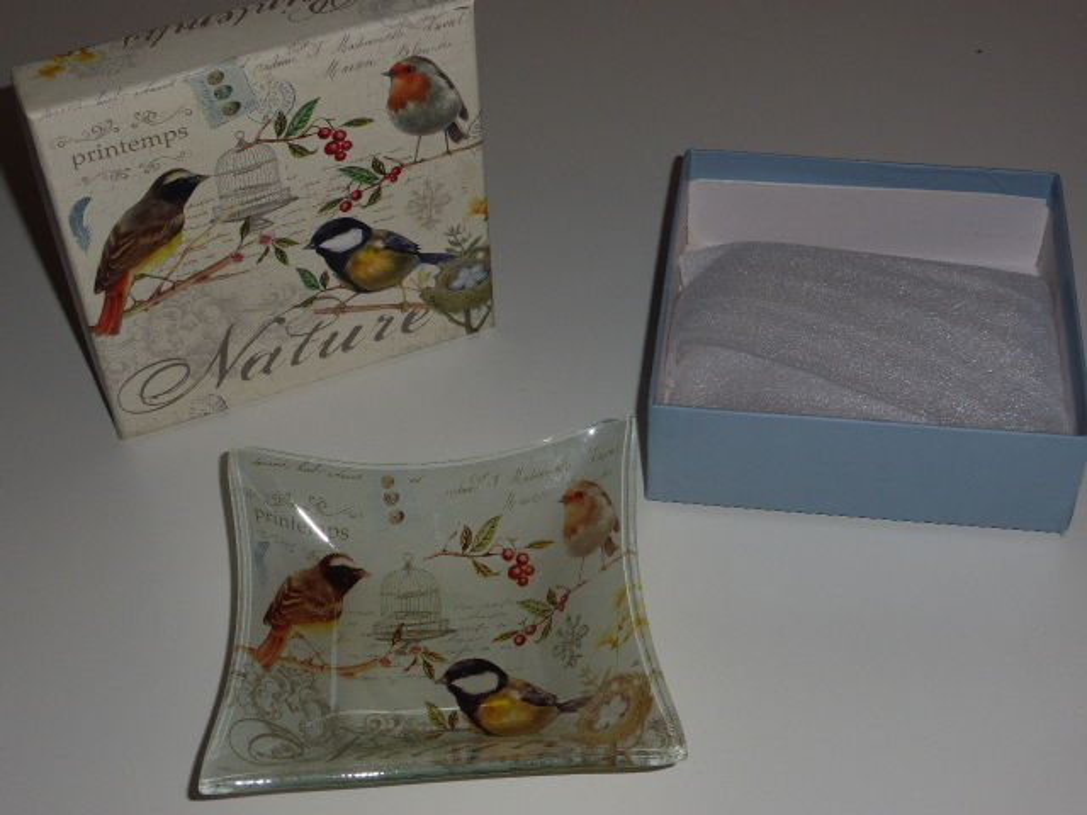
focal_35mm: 53
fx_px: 1664
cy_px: 408
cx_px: 544
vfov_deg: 27.5
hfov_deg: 36.2
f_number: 4.4
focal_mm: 9
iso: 100
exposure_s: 1/60
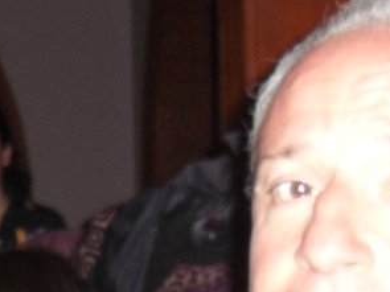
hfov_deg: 14.6
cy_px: 337
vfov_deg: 11.0
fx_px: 1487
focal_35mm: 132
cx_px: -45
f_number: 2.8
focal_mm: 6.2
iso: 200
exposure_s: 1/60
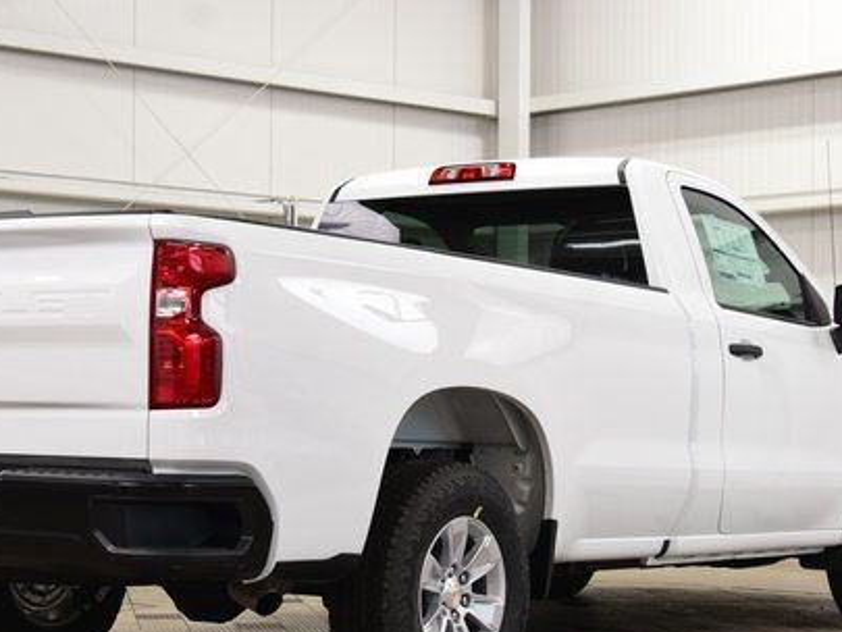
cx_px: 351
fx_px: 1995
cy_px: 406
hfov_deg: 23.8
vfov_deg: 18.0
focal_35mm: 82
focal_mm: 36
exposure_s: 1/30
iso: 720
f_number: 7.1
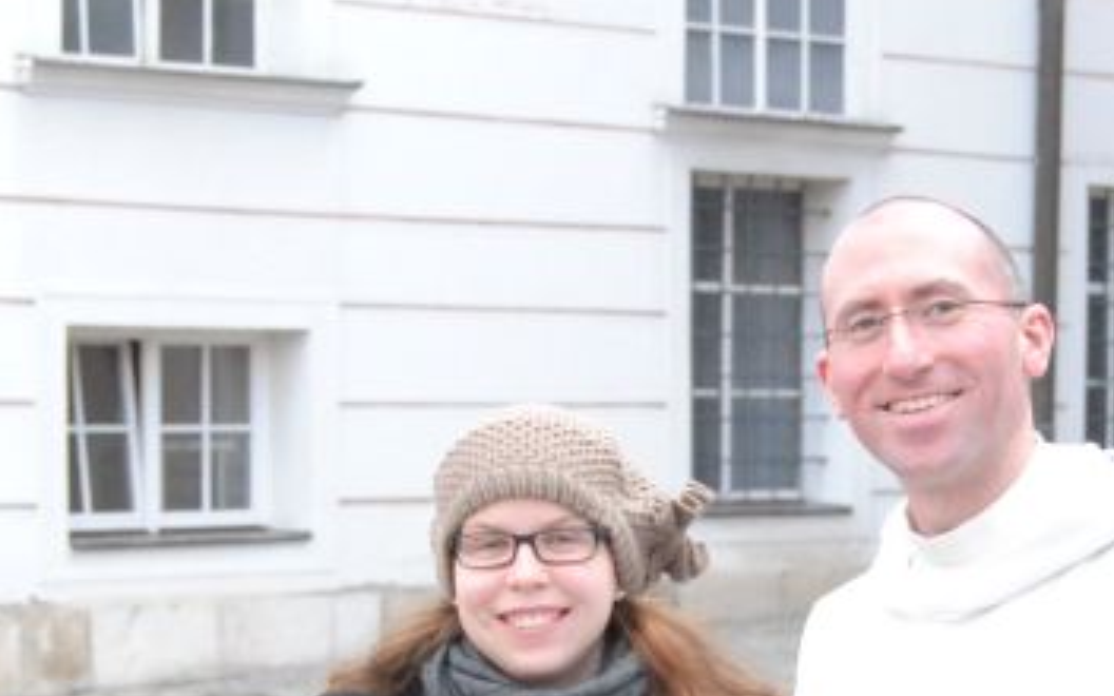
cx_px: 782
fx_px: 4138
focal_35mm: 136
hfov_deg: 15.3
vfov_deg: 9.5
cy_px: 718
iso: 1600
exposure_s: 1/320
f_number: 5
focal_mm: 35
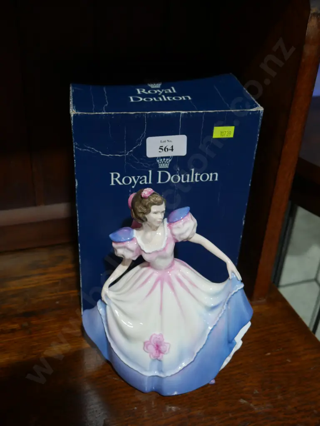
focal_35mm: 40
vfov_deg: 46.8
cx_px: 160
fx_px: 493
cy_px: 213
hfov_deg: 36.0
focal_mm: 20
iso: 320
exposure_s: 1/60
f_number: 4.4
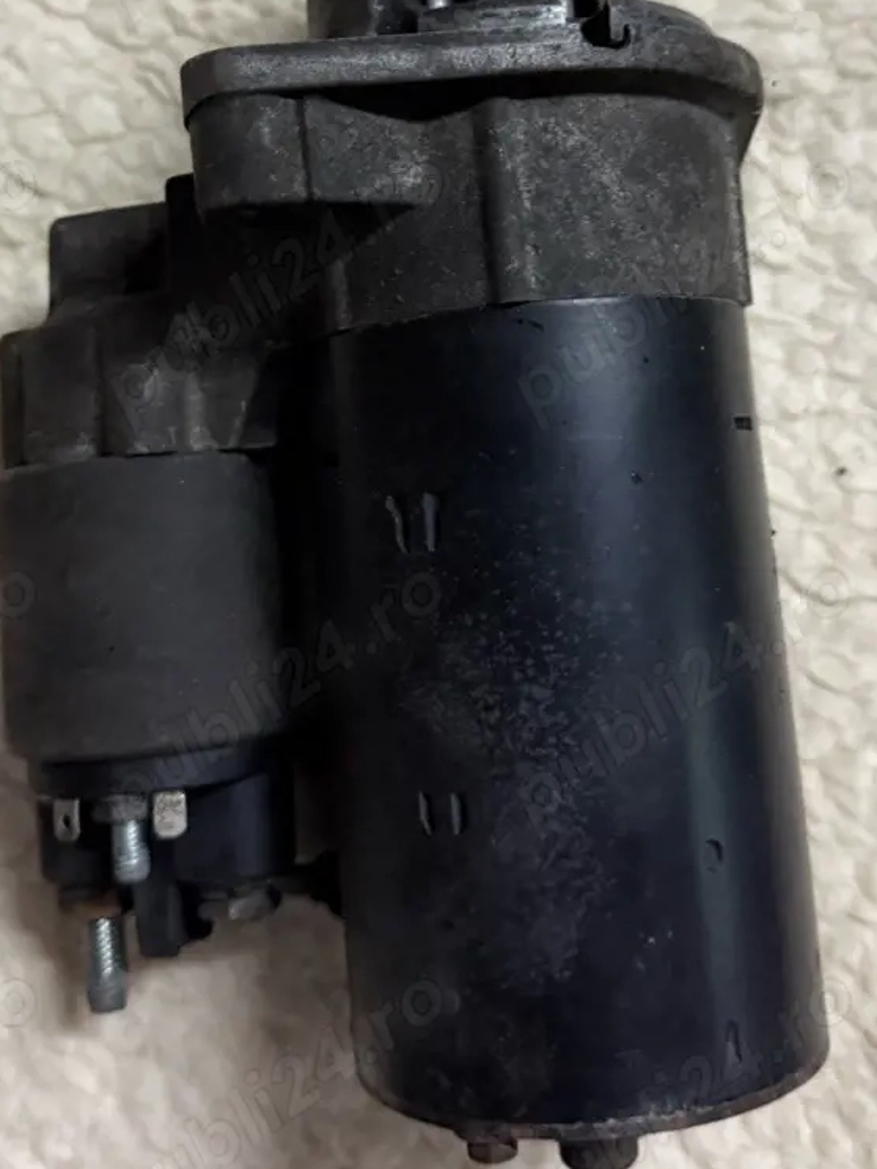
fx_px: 1453
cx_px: 379
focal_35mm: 43
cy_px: 349
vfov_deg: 43.0
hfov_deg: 33.5
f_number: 1.78
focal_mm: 6.76
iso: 640
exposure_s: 1/33
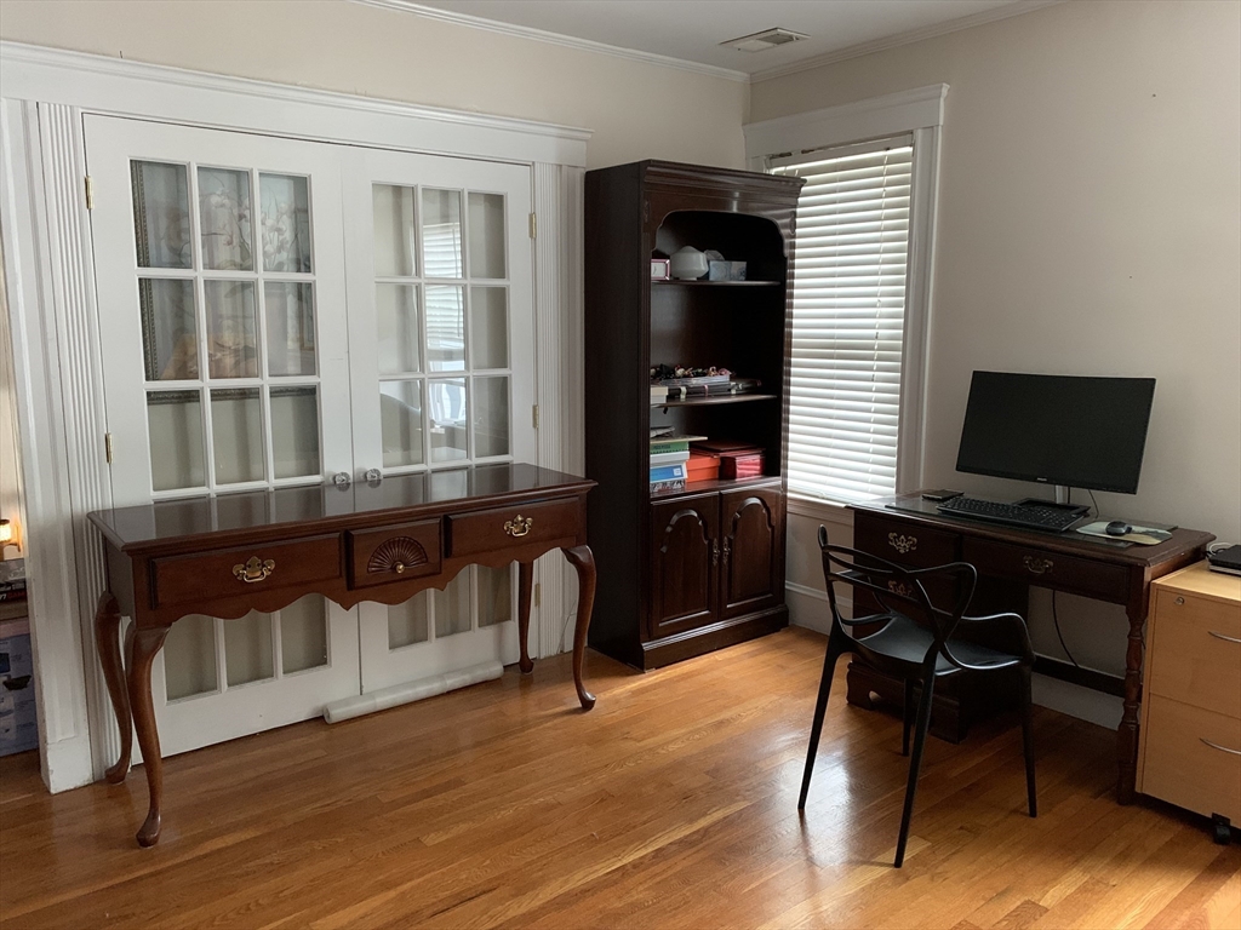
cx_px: 620
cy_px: 465
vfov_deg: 53.1
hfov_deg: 67.3
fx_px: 932
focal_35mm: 26
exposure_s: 1/30
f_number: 1.8
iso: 500
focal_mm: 4.25
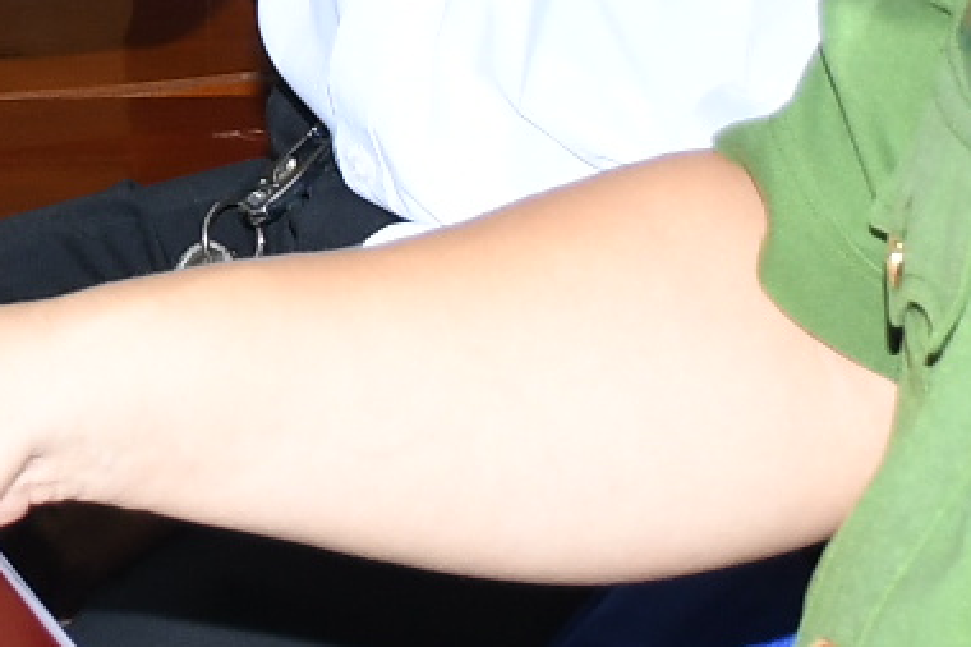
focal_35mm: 253
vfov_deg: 5.3
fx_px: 6812
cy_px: -823
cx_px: -383
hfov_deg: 8.0
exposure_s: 1/200
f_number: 3.8
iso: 320
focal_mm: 23
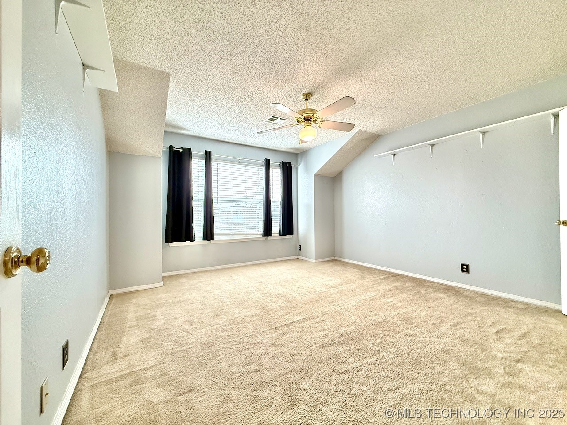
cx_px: 284
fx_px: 229
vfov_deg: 85.7
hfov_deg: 102.1
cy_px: 212
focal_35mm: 14
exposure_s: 1/120
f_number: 2.2
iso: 250
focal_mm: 2.22
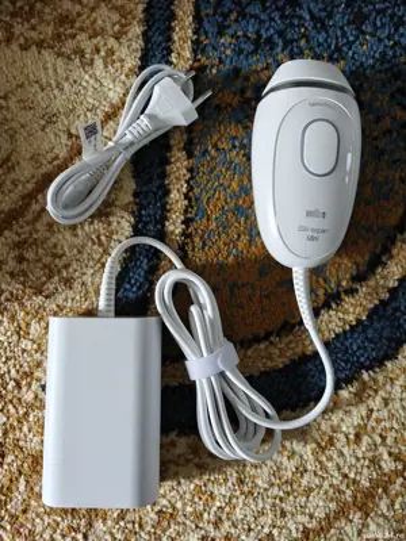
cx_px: 203
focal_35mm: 23
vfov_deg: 73.9
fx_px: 360
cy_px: 270
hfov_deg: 58.9
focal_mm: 6.06
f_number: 1.69
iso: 640
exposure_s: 1/65
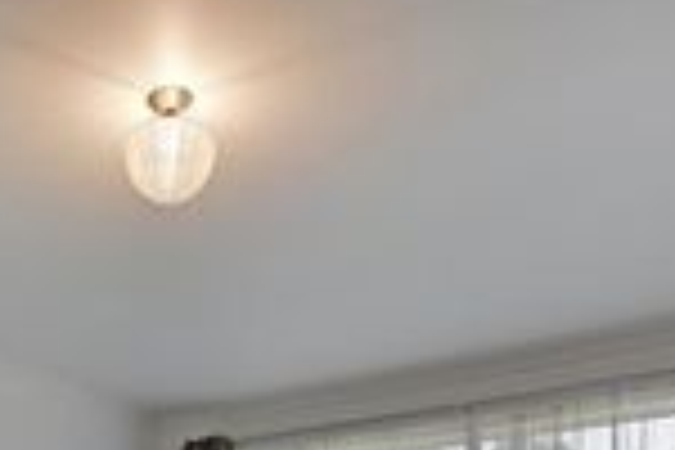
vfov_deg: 24.9
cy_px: 637
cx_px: 36
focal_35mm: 44
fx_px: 825
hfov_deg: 40.3
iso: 100
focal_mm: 14
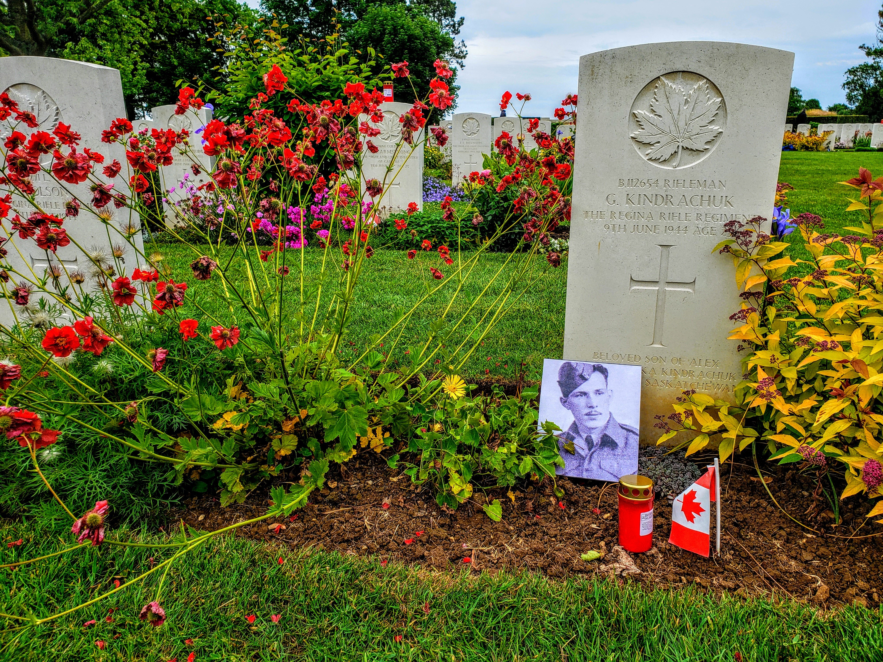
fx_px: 663
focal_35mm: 26
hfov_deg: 67.3
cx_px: 442
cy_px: 331
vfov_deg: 53.1
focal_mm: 4.3
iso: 50
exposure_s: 1/444
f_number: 2.4
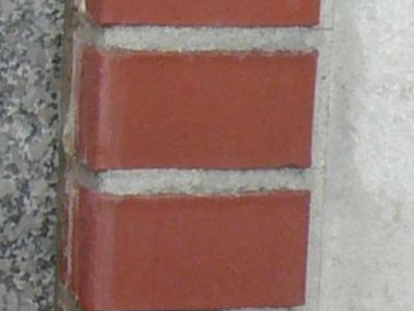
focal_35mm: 203
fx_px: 2429
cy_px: 22
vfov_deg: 7.3
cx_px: -336
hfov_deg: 9.3
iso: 100
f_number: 2.8
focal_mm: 4.7
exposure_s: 1/20
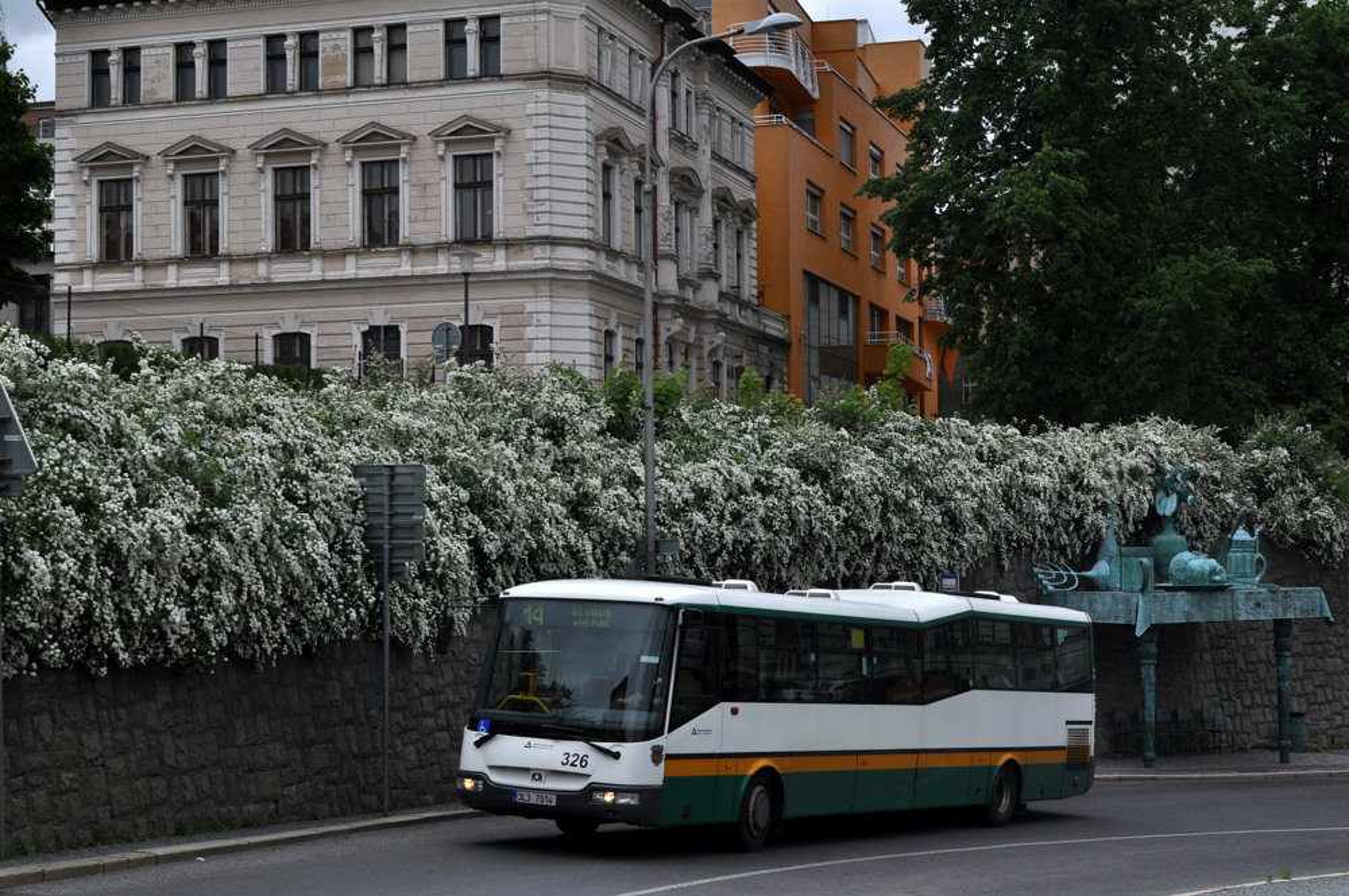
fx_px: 2246
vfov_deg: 22.6
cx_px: 674
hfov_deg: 33.4
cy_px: 448
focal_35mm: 60
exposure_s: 1/400
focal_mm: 40
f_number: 10
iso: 200
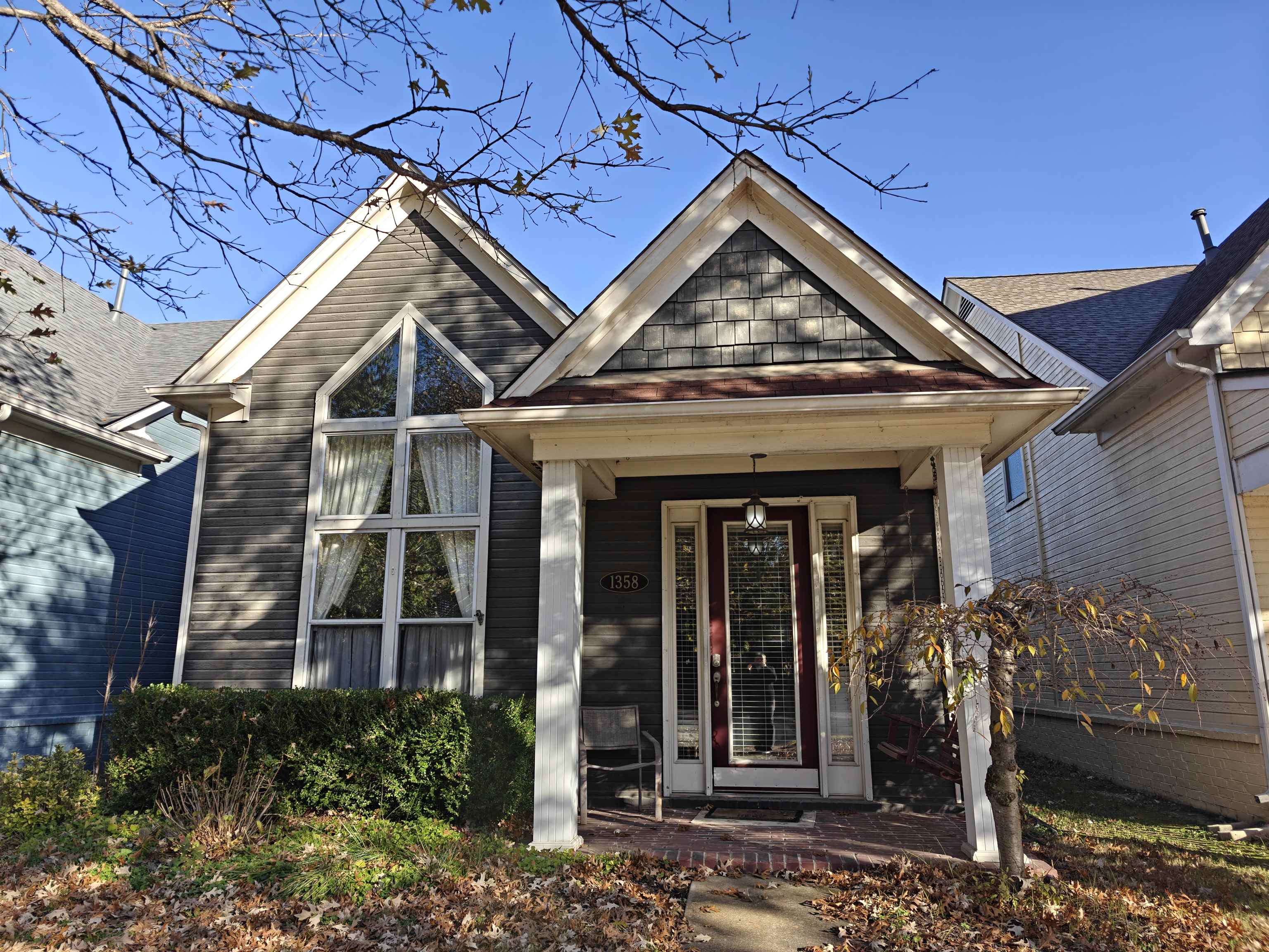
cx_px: 634
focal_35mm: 23
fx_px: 843
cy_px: 476
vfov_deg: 58.9
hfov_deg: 73.9
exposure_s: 1/431
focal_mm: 6.06
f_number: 1.6
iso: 64
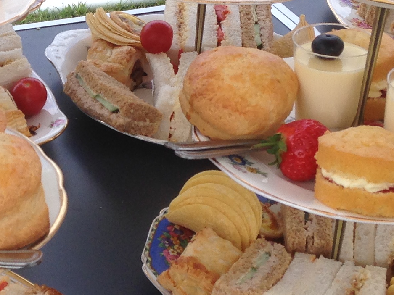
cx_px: 18
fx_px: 1308
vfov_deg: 12.9
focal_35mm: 115
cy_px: 134
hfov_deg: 16.8
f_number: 2.4
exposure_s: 1/596
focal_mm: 4.12
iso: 50
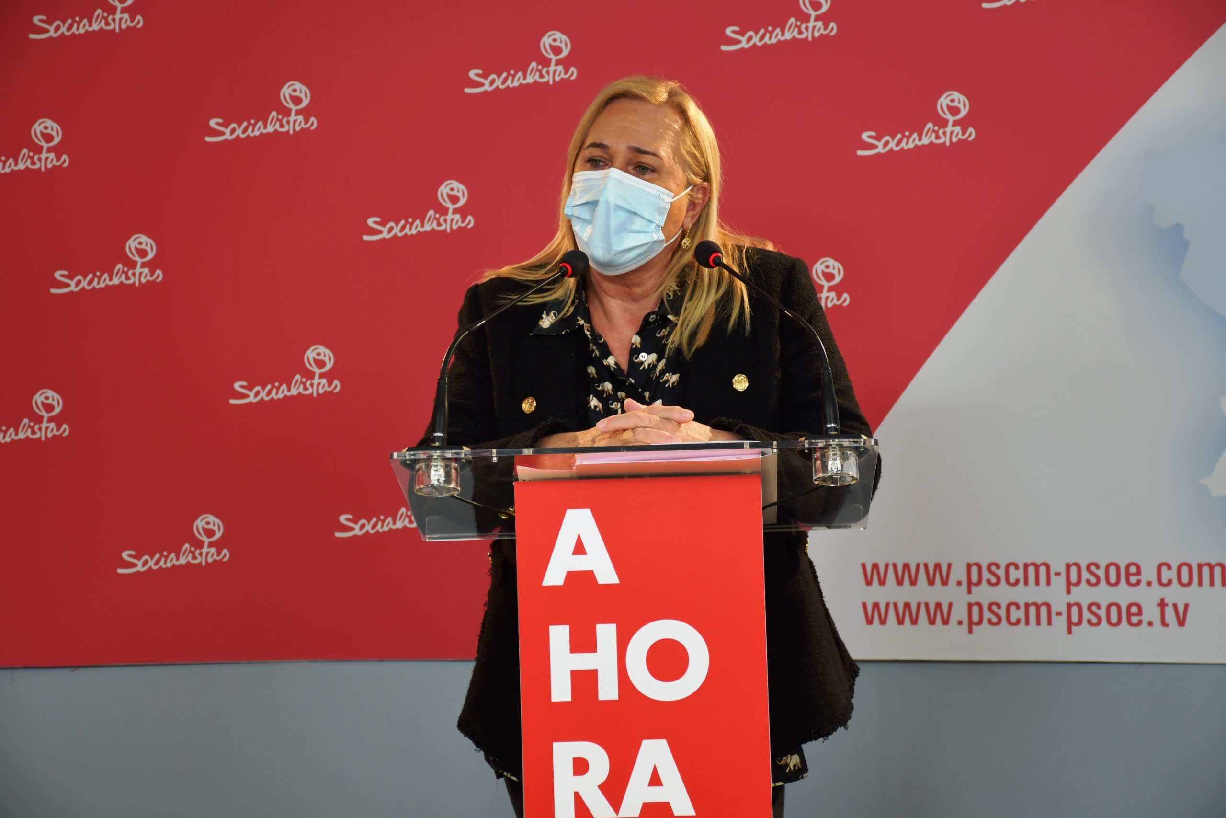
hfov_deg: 21.9
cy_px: 409
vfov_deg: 14.7
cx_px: 613
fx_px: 3167
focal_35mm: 93
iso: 400
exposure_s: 1/125
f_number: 5
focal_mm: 62
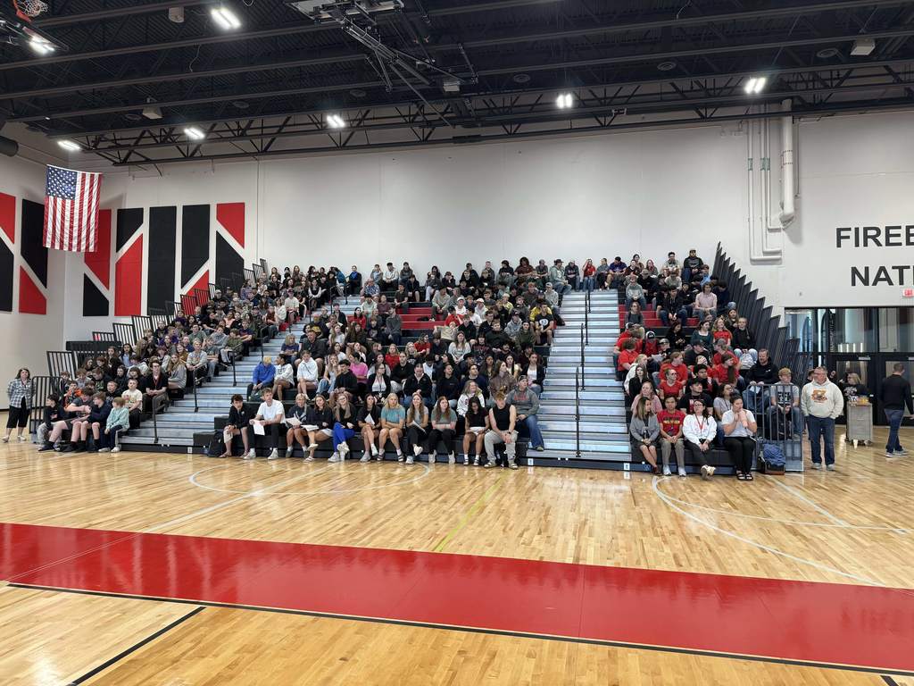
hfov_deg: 71.6
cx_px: 457
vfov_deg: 56.8
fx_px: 634
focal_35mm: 24
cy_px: 343
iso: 200
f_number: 1.78
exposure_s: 1/120
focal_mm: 6.76
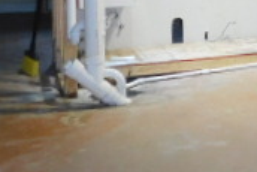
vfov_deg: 14.8
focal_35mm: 89
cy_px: -40
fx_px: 636
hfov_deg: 19.6
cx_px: 393
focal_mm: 4
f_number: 3
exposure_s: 1/30
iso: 160
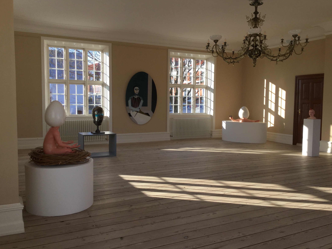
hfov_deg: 56.8
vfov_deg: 44.2
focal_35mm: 32
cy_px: 122
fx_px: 307
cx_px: 165
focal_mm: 3.3
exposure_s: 1/242
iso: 25
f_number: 2.4
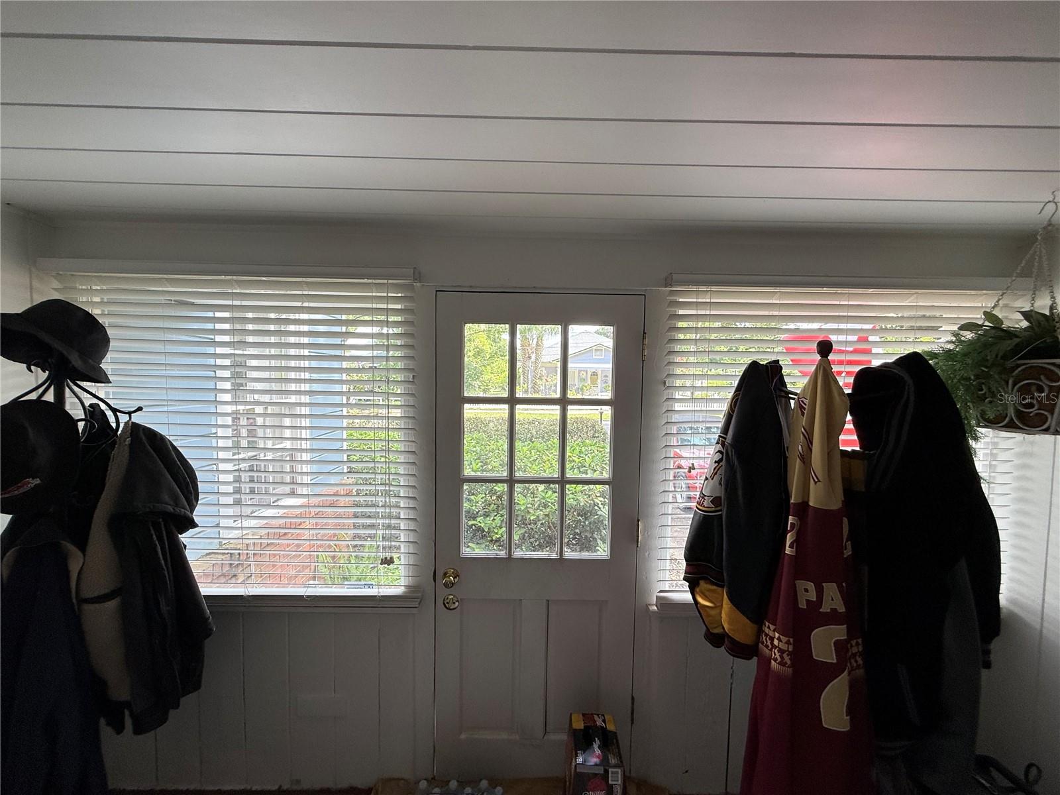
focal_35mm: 14
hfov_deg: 102.1
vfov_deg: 85.7
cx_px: 530
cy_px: 398
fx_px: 429
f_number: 2.2
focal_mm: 2.22
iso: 64
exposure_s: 1/117
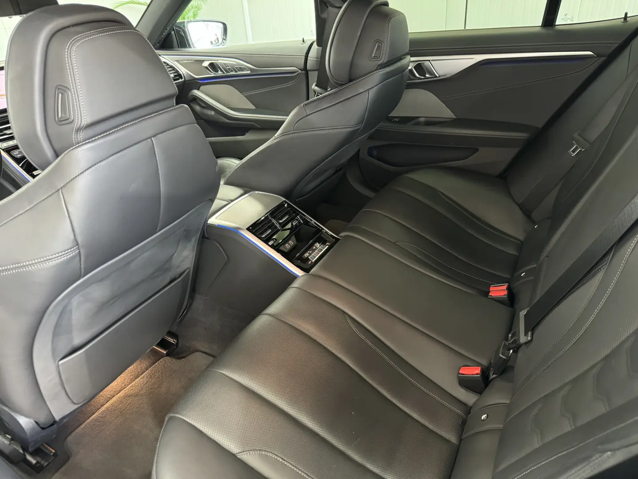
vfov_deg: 56.8
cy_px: 240
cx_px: 319
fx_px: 442
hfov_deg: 71.6
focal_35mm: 24
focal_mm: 6.76
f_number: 1.78
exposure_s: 1/33
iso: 640
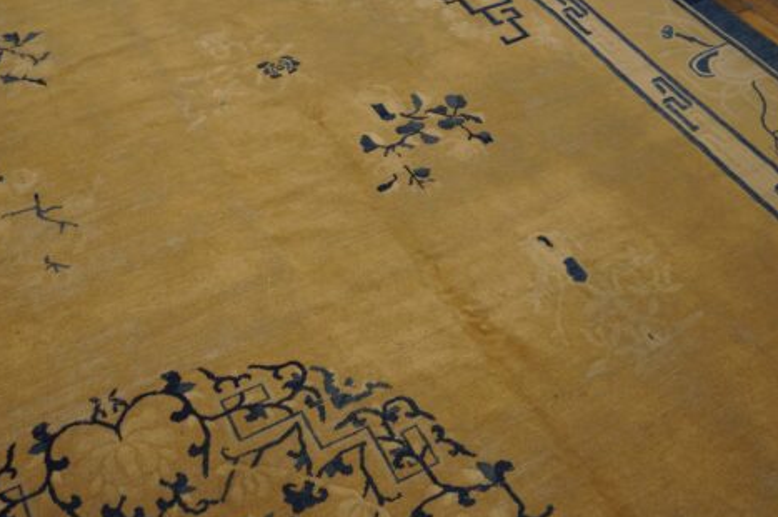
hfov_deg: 52.3
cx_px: 347
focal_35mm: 37
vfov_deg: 36.0
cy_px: 196
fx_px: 791
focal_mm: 19
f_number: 4
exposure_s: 1/60
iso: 400
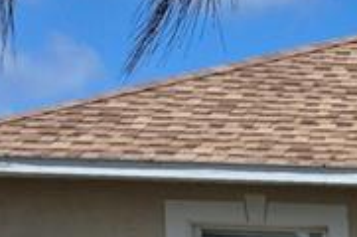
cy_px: 652
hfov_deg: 10.9
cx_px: 866
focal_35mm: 159
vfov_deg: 7.7
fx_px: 1574
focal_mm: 5.4
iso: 25
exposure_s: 1/2896
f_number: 1.8
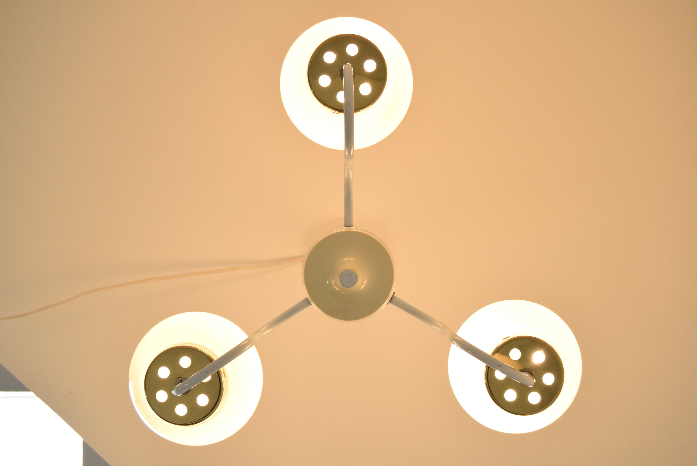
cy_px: 233
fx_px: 1395
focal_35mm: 72
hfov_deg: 28.1
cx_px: 348
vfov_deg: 19.0
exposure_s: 1/200
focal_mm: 48
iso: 1600
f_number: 7.1
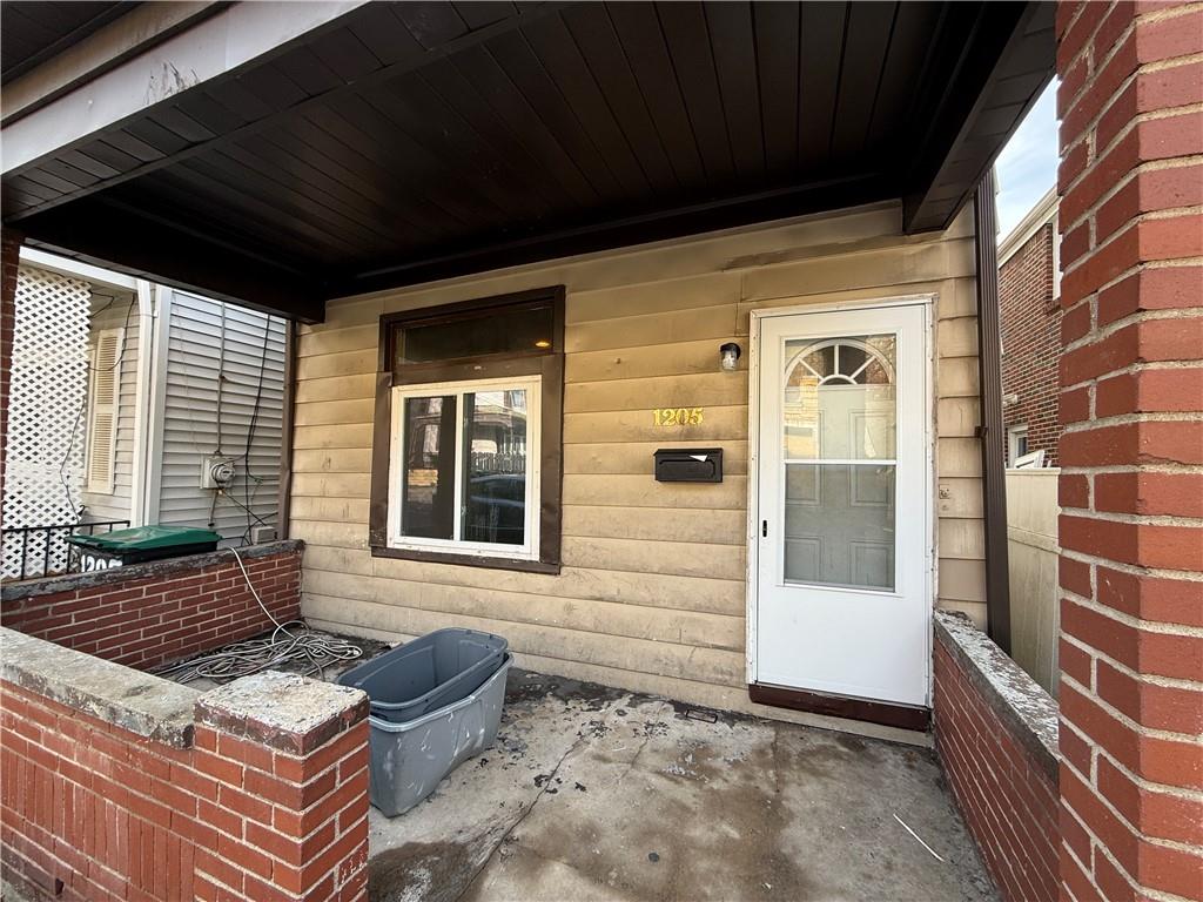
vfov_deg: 85.7
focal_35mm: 14
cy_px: 451
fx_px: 487
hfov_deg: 102.1
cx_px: 602
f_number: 2.2
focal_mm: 2.22
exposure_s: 1/129
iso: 50
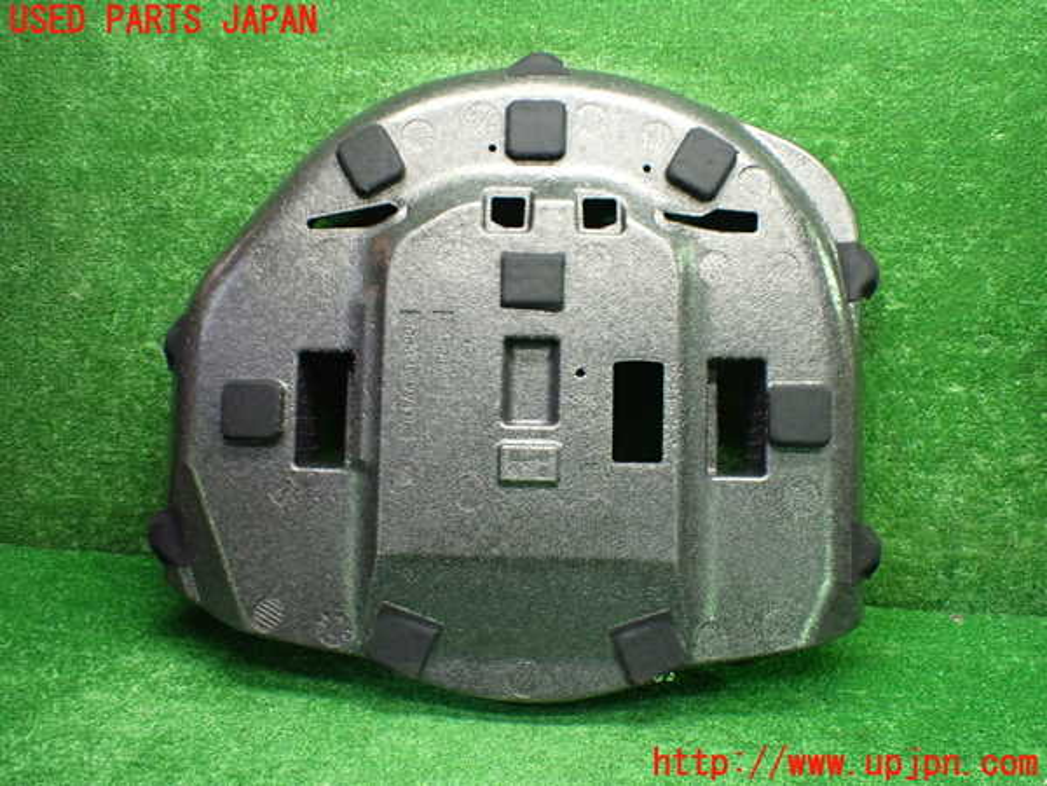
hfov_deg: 60.0
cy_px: 393
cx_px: 524
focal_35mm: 30
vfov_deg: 46.8
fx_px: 907
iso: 800
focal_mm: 5.4
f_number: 2.3
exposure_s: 1/80
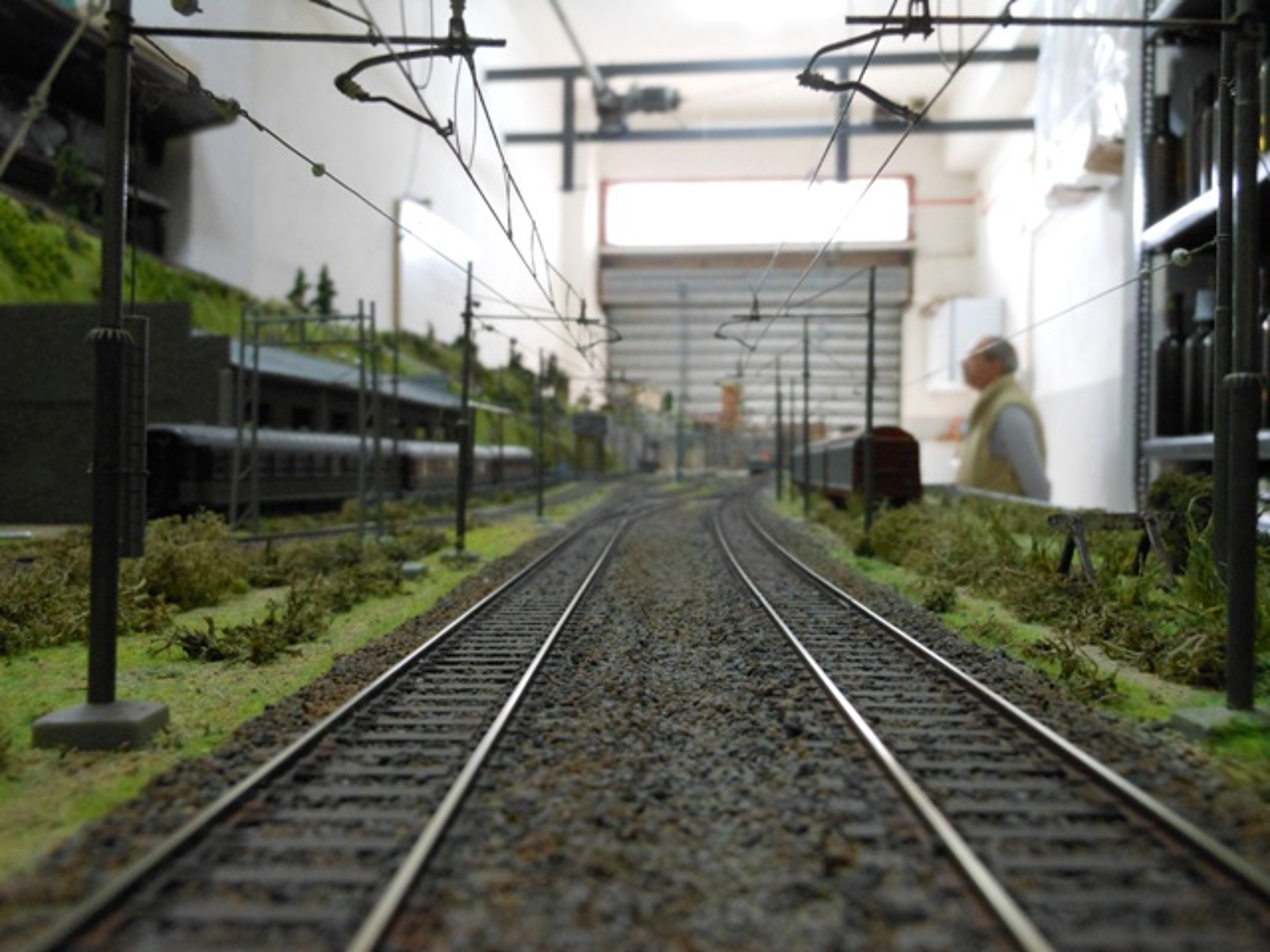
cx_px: 635
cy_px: 476
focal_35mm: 33
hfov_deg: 55.4
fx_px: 1211
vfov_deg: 42.9
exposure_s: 1/15
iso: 400
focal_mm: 5.9
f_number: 4
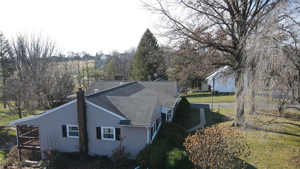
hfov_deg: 69.8
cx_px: 145
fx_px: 215
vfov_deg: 42.6
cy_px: 106
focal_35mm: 27
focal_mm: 4.5
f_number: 2.8
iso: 100
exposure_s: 1/250
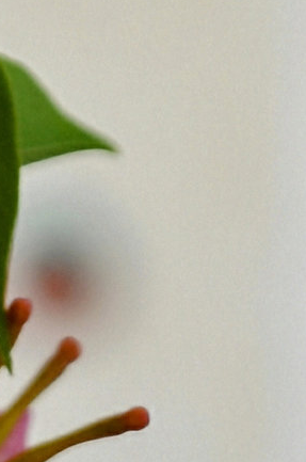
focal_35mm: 305
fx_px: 3902
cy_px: 574
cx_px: -141
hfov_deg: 4.5
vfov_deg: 6.7
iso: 100
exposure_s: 1/80
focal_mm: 55
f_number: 8
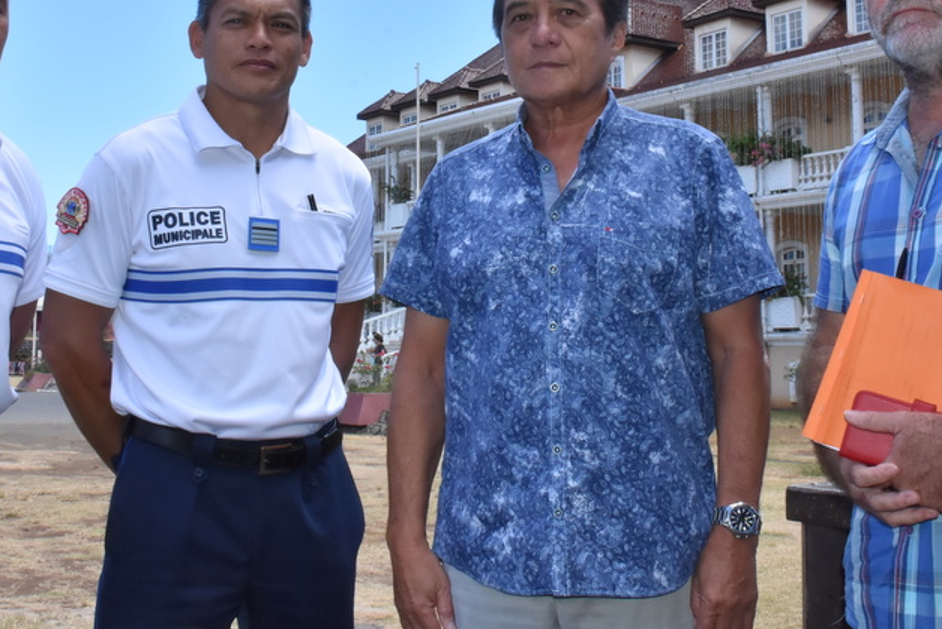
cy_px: 185
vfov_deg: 30.2
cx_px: 446
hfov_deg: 44.5
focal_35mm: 44
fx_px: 1152
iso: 1250
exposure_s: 1/250
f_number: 22
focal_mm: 18
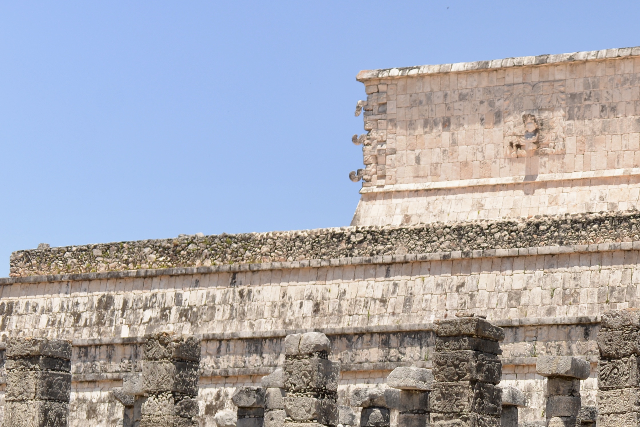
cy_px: 525
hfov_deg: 14.6
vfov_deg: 10.1
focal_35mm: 134
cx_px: 840
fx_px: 2383
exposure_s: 1/2000
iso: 200
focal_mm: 50
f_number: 1.8
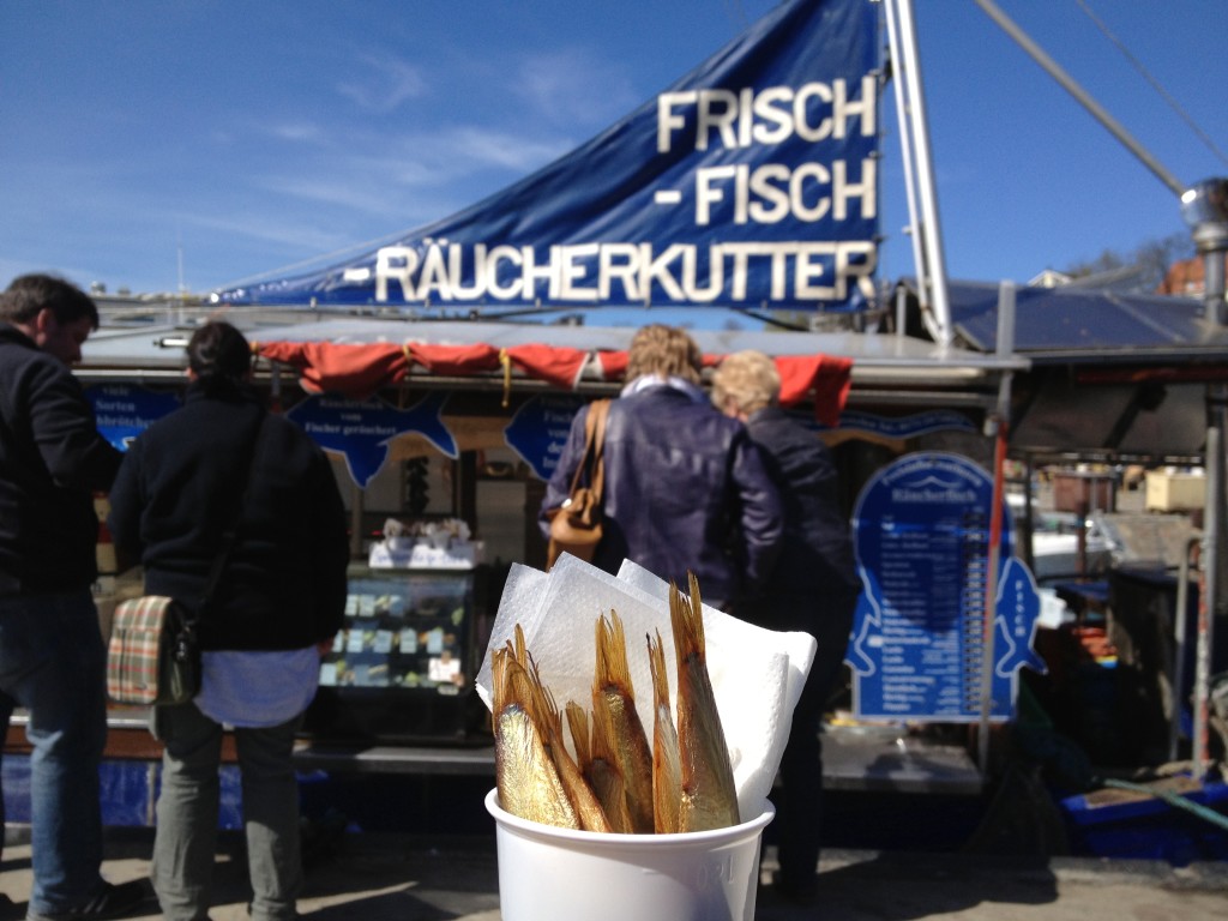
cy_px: 460
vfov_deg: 40.7
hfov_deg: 52.6
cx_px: 614
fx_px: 1242
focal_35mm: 35
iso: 50
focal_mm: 4.28
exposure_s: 1/1905
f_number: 2.4
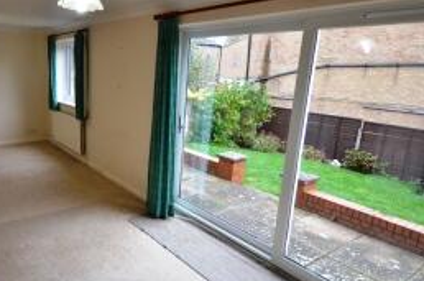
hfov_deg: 67.3
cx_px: 136
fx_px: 306
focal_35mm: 26
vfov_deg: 49.4
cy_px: 136
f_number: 5
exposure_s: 1/100
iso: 400
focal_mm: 10
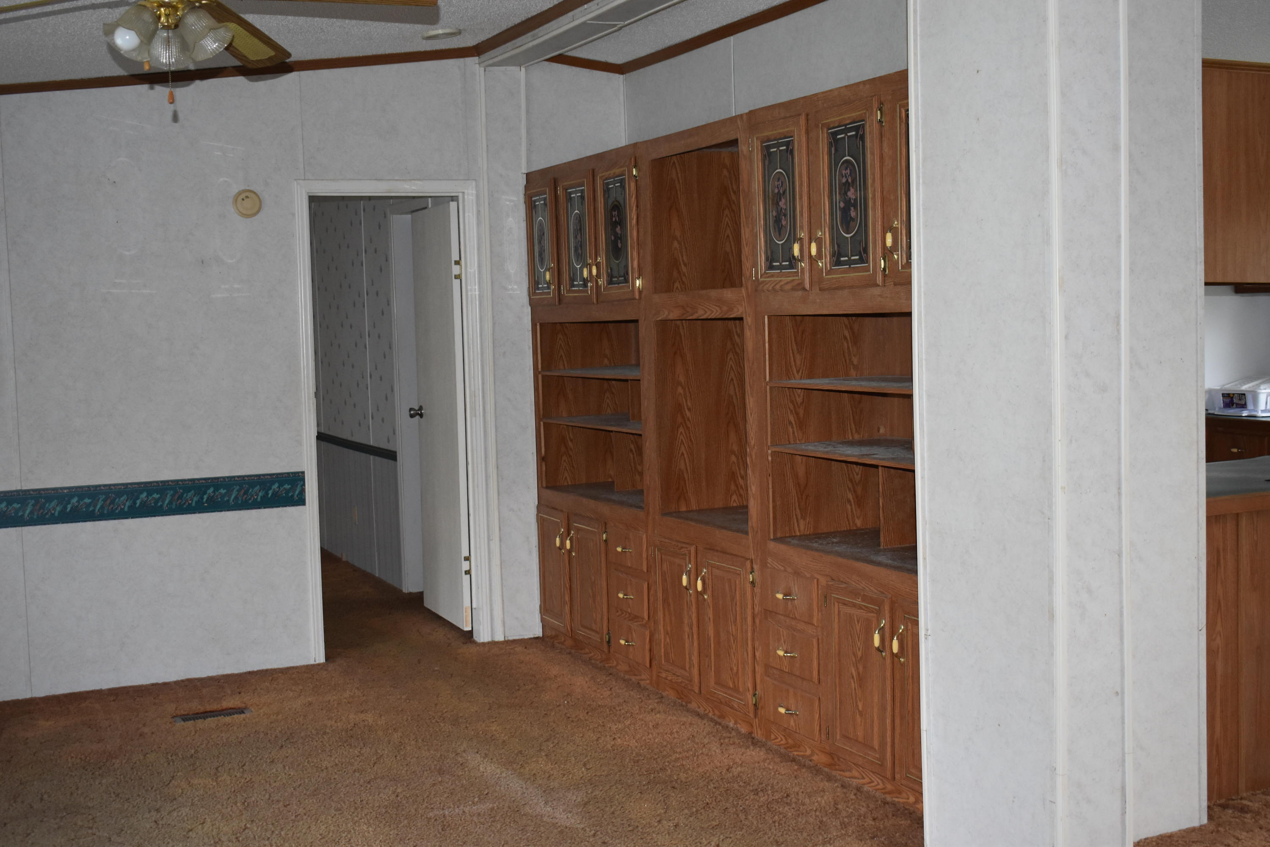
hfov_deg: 46.4
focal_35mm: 42
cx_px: 635
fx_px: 1482
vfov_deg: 31.9
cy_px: 424
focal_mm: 28
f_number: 4.2
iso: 1250
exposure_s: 1/60
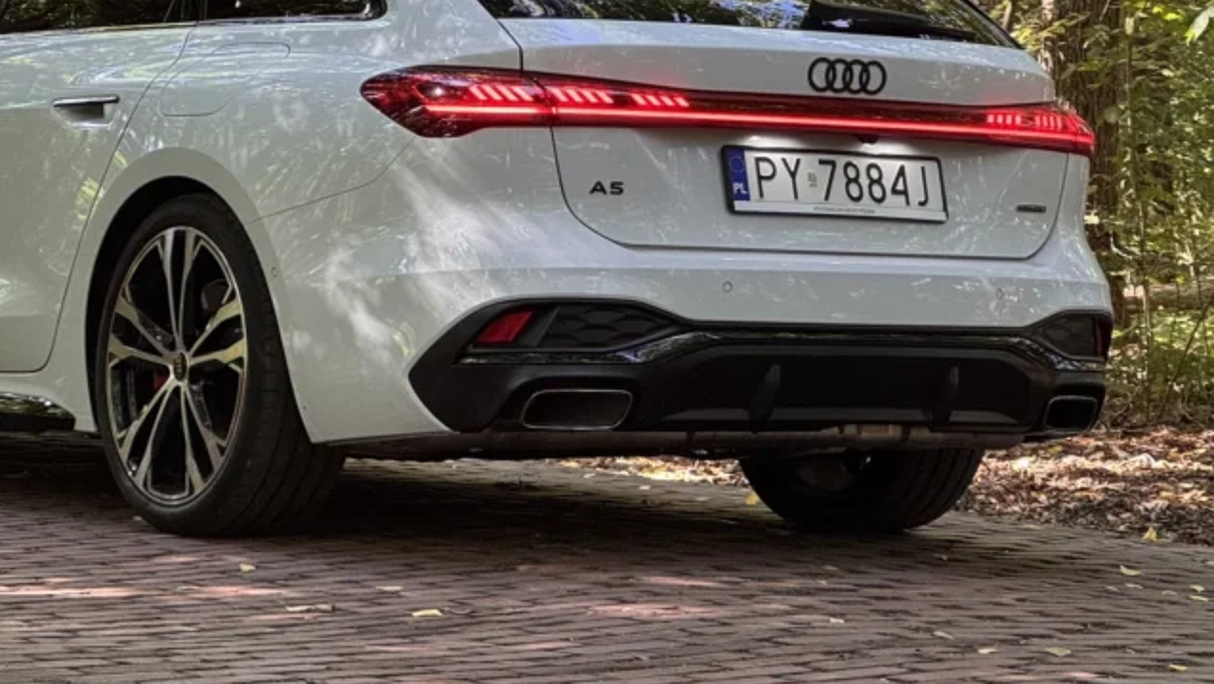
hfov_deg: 15.8
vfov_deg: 9.0
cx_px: 330
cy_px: 180
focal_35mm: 135
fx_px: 4346
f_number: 2.8
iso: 200
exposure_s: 1/75
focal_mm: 9
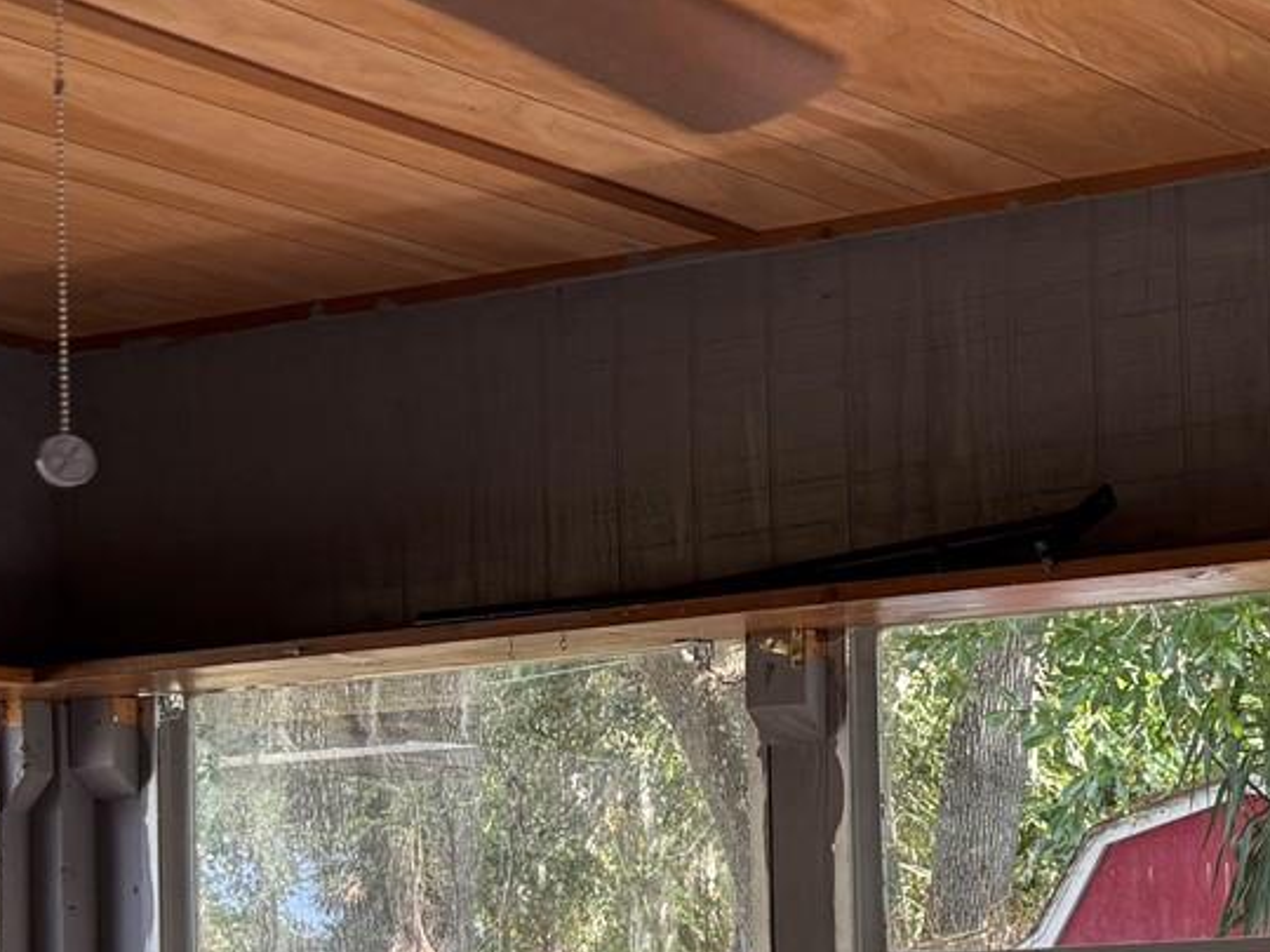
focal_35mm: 77
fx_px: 2825
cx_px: 1776
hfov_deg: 22.0
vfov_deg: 18.8
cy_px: 881
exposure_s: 1/121
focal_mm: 5.96
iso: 50
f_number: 1.6
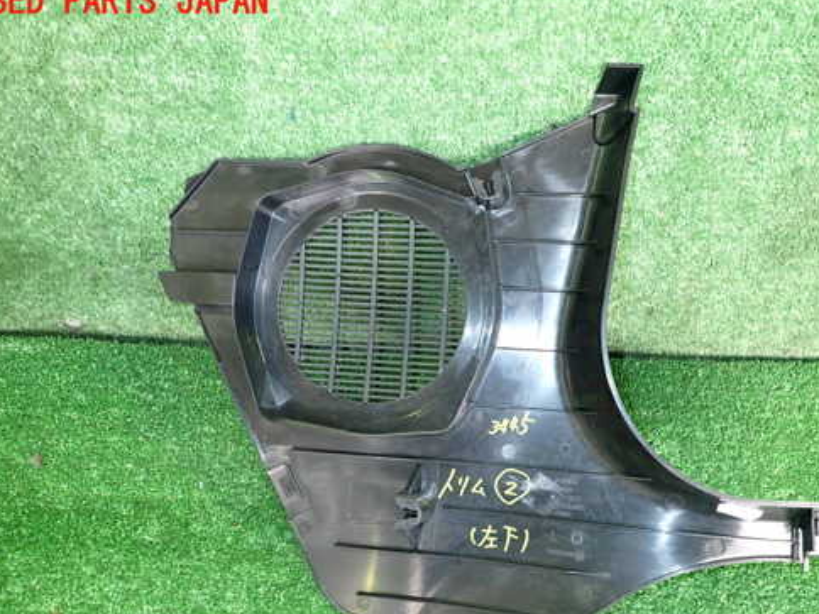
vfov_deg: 45.2
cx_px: 469
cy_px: 362
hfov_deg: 58.1
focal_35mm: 31
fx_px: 733
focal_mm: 4.5
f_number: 2
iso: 640
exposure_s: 1/30
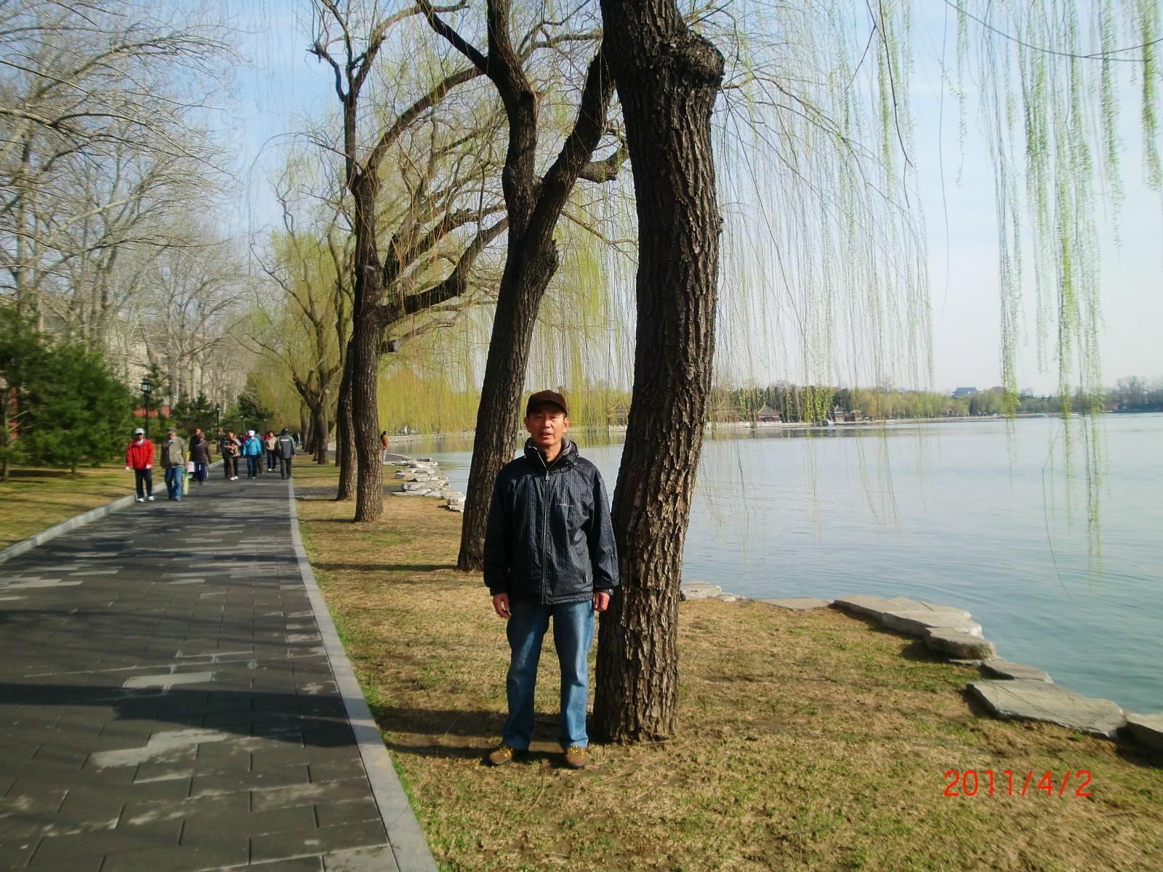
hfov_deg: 63.4
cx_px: 582
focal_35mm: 28
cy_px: 436
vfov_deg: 49.7
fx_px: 941
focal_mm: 4.65
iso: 64
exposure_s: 1/125
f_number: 7.8
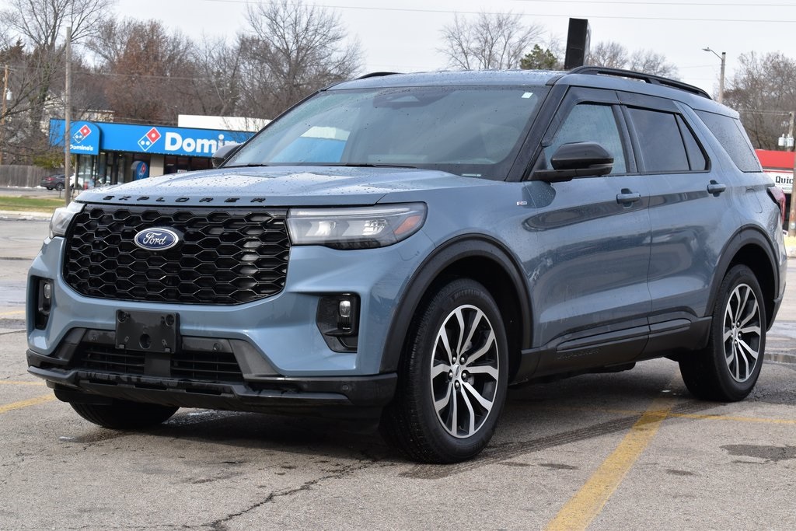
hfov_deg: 26.0
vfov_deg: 17.5
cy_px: 266
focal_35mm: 78
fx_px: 1725
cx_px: 398
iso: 400
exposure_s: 1/200
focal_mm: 52
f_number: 10
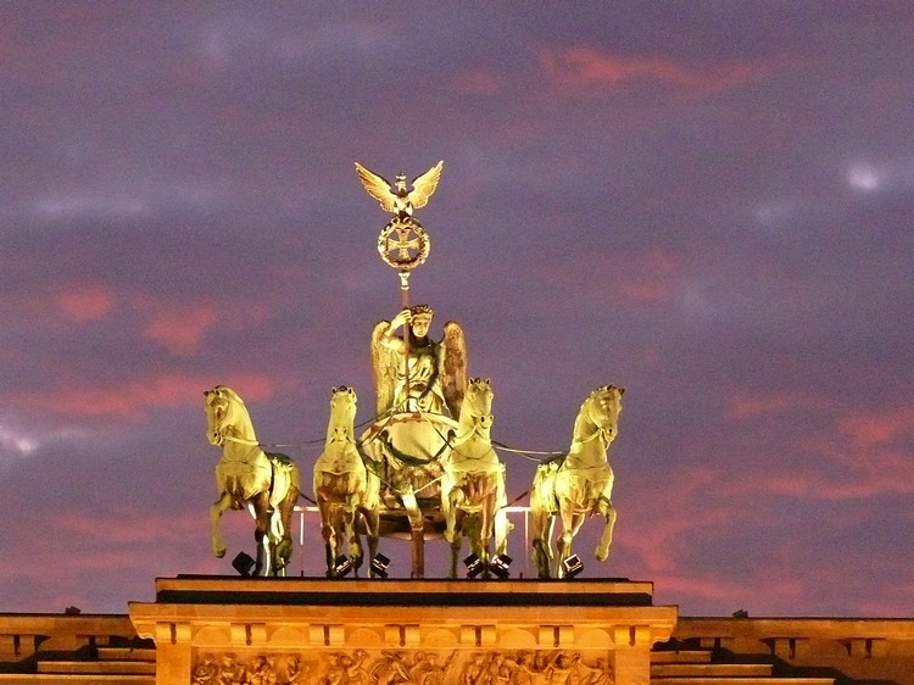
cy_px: 342
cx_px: 457
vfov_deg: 6.5
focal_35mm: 228
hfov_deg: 8.7
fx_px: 6018
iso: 800
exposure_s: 1/13
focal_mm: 33.8
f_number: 3.6
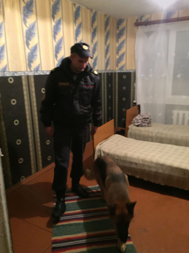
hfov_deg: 48.2
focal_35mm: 29
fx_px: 211
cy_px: 126
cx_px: 94
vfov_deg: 61.7
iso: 400
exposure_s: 1/17
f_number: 2.2
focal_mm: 4.15
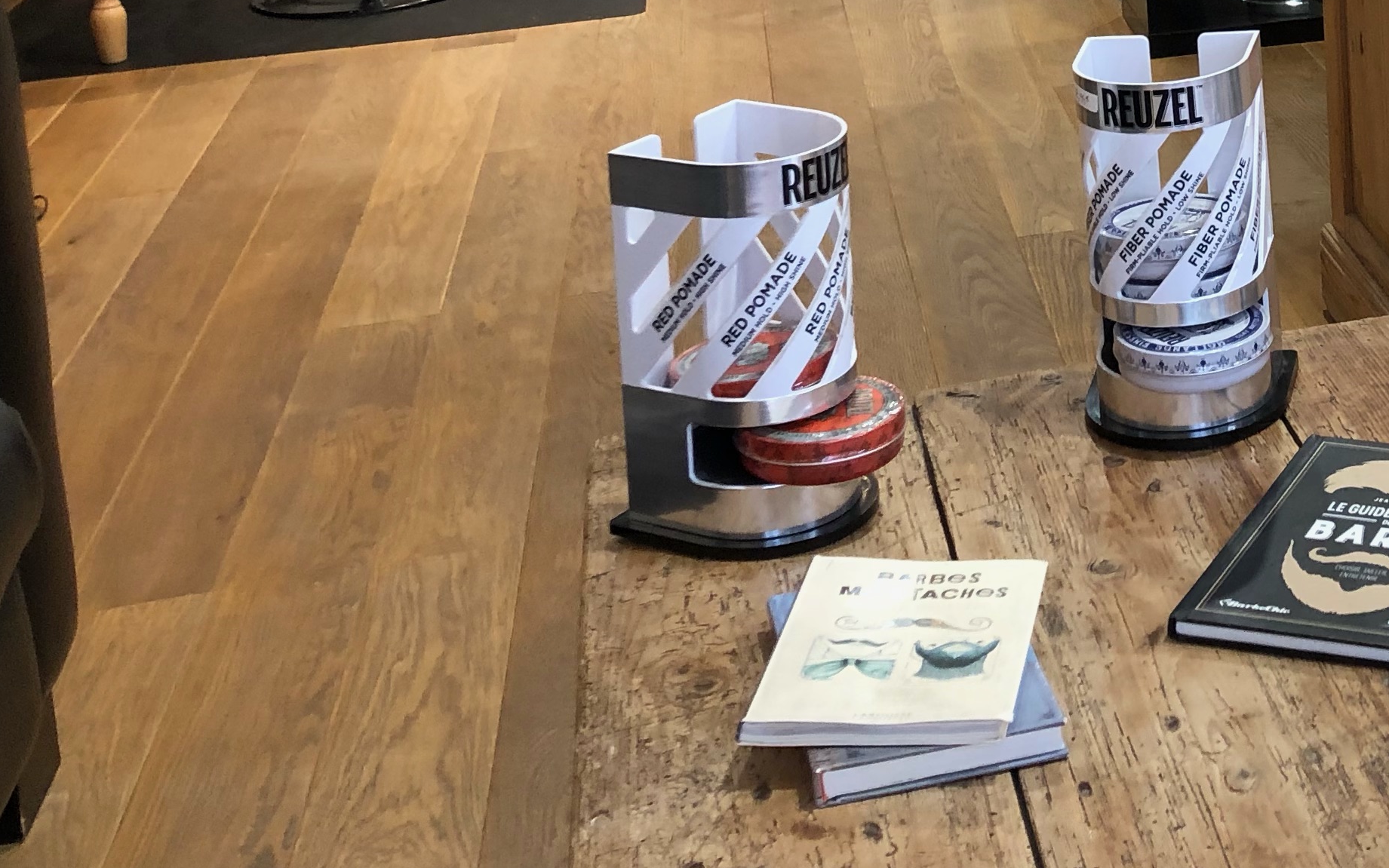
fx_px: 2461
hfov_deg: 30.3
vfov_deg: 18.8
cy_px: -198
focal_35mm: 65
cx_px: 1230
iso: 40
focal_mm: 4
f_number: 1.8
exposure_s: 1/20
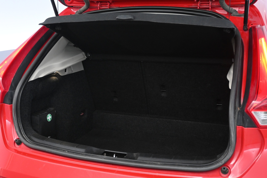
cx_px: 134
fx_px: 339
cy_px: 89
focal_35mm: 46
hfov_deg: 43.0
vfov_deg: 29.4
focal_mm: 30.5
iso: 2000
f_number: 4.8
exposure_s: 1/50
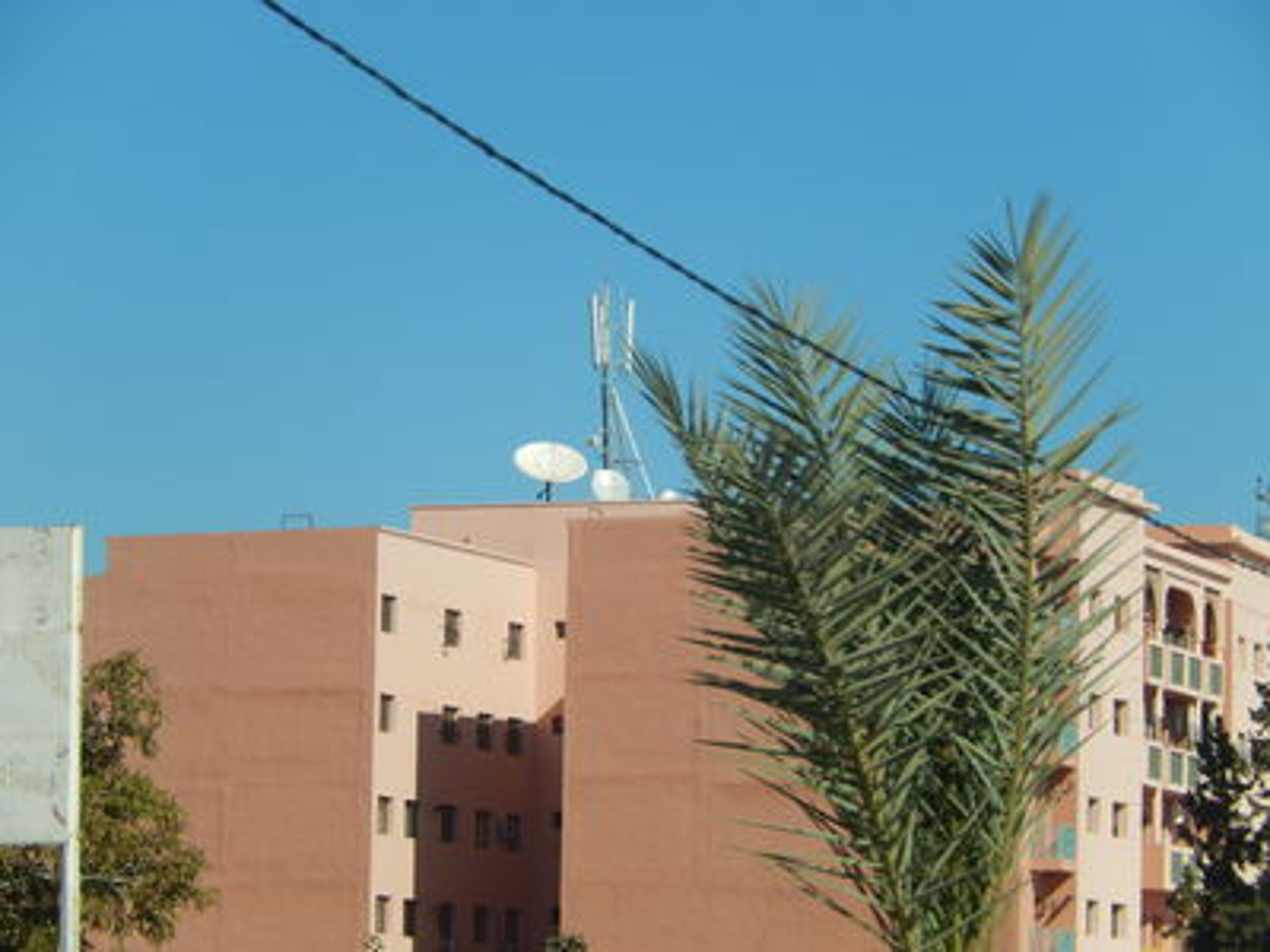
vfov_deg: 8.0
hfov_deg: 10.7
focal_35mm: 185
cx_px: 635
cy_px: 476
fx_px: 6787
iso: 125
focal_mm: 33.3
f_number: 5.7
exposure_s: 1/800
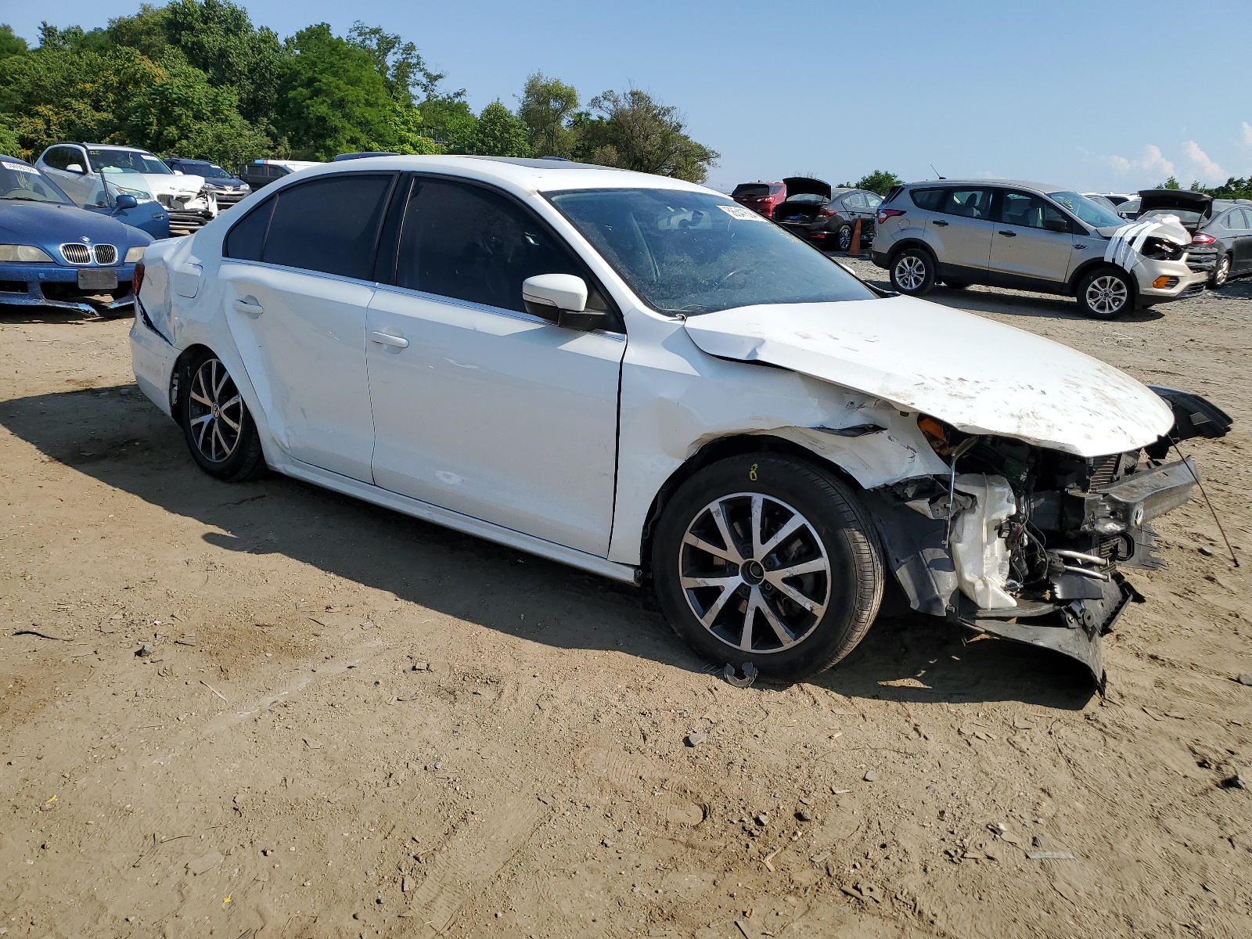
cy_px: 470
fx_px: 940
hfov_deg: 67.3
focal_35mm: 26
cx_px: 626
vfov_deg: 53.1
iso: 50
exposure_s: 1/3333
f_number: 1.5
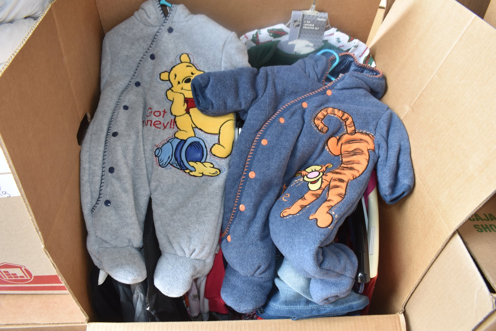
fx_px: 372
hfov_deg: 67.4
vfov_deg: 47.9
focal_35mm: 27
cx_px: 248
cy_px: 166
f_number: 5.6
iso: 500
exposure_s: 1/60
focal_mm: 18
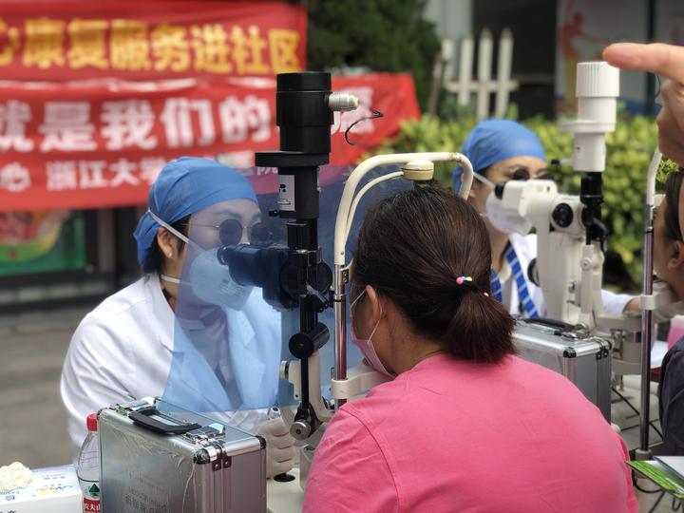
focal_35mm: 52
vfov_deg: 28.0
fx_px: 1028
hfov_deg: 36.8
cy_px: 256
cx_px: 342
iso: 16
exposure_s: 1/291
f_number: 2.4
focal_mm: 6
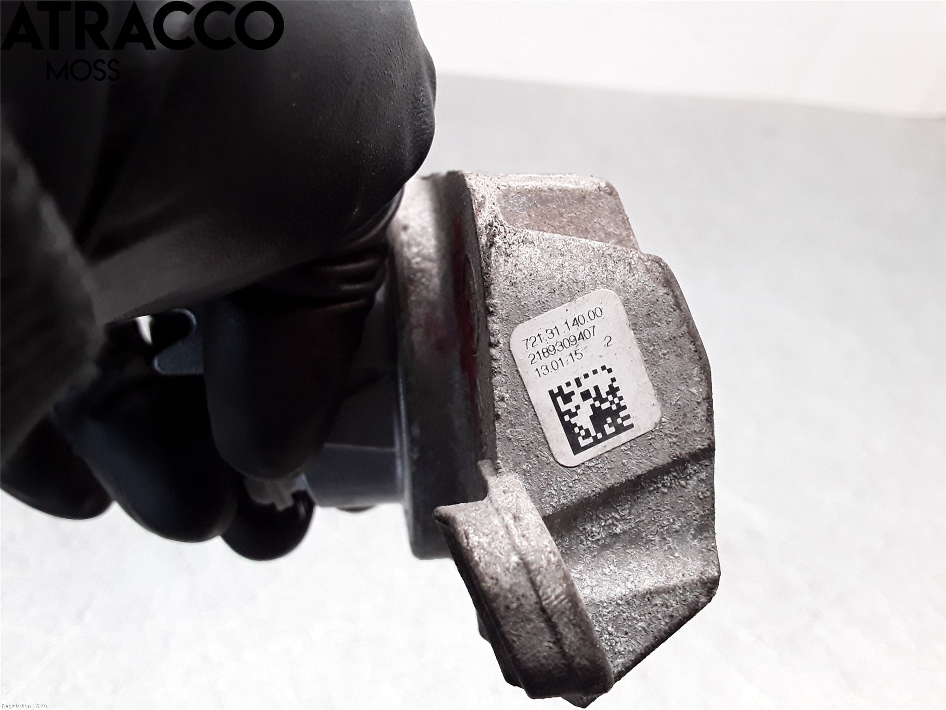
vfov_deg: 49.7
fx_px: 765
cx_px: 473
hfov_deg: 63.4
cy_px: 355
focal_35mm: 28
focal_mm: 2.91
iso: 100
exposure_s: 1/100
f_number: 1.9
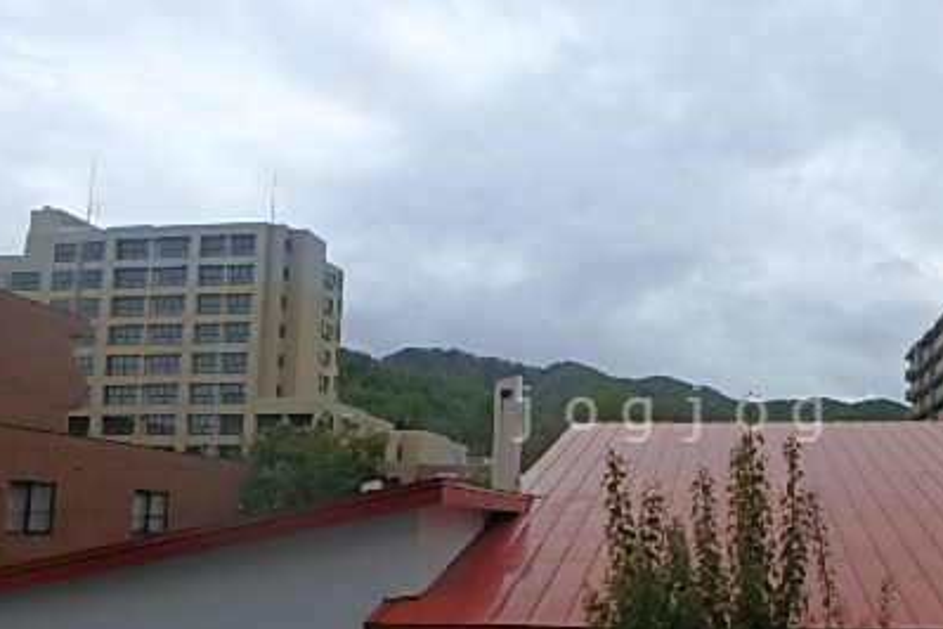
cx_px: 674
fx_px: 917
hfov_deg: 52.7
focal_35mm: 35
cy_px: 414
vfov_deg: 37.5
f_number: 3.5
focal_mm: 3.7
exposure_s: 1/800
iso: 125
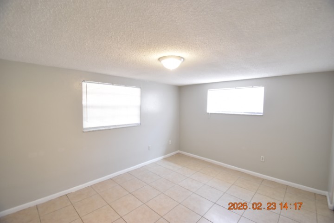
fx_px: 139
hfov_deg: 100.4
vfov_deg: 77.3
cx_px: 167
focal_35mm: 15
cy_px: 112
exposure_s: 1/20
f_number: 3.5
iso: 800
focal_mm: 10
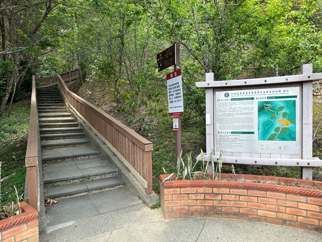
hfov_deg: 71.6
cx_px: 161
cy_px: 121
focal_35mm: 24
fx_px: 223
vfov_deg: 56.8
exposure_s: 1/663
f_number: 1.78
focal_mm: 6.86
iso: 80
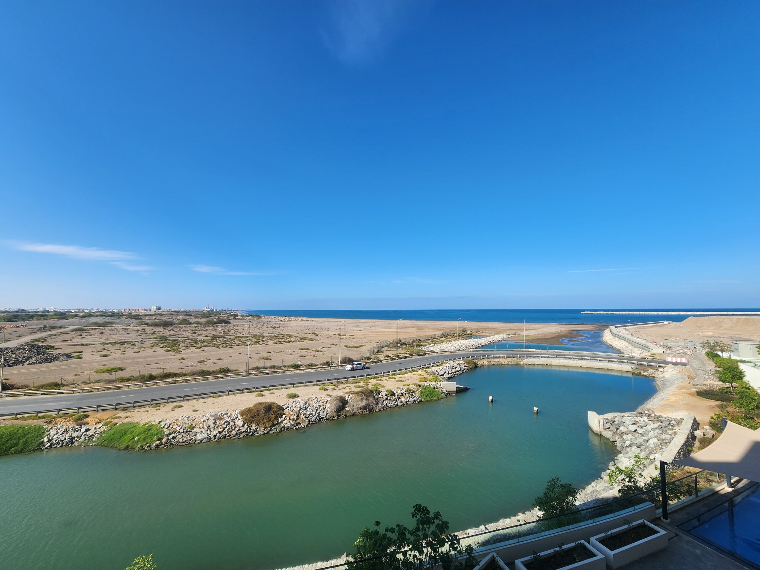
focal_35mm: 13
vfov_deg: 89.9
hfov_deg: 106.2
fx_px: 285
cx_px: 380
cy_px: 285
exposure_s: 1/1904
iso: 50
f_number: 2.2
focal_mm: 2.2
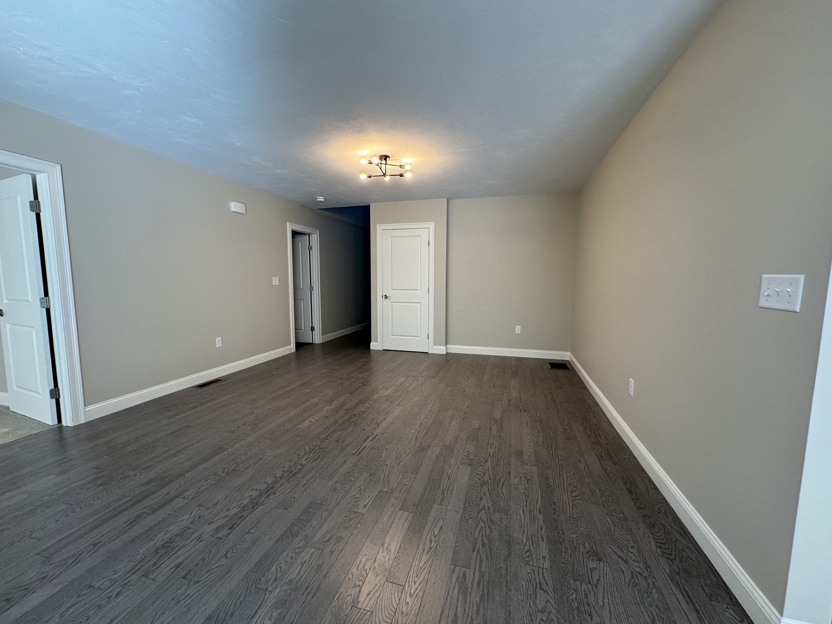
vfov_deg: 85.7
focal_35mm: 14
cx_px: 416
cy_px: 312
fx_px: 336
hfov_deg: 102.1
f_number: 2.2
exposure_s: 1/120
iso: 200
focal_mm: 2.22
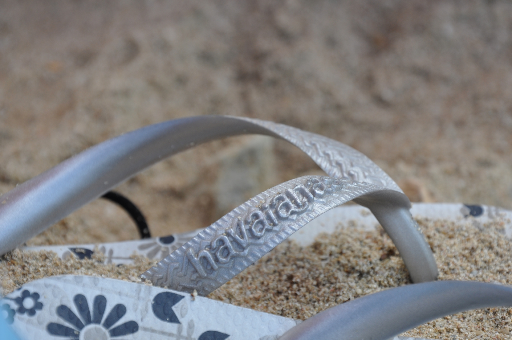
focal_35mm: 182
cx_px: 290
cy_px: 193
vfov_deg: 7.5
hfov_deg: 11.3
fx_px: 2580
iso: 200
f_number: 8
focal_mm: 105
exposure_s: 1/200
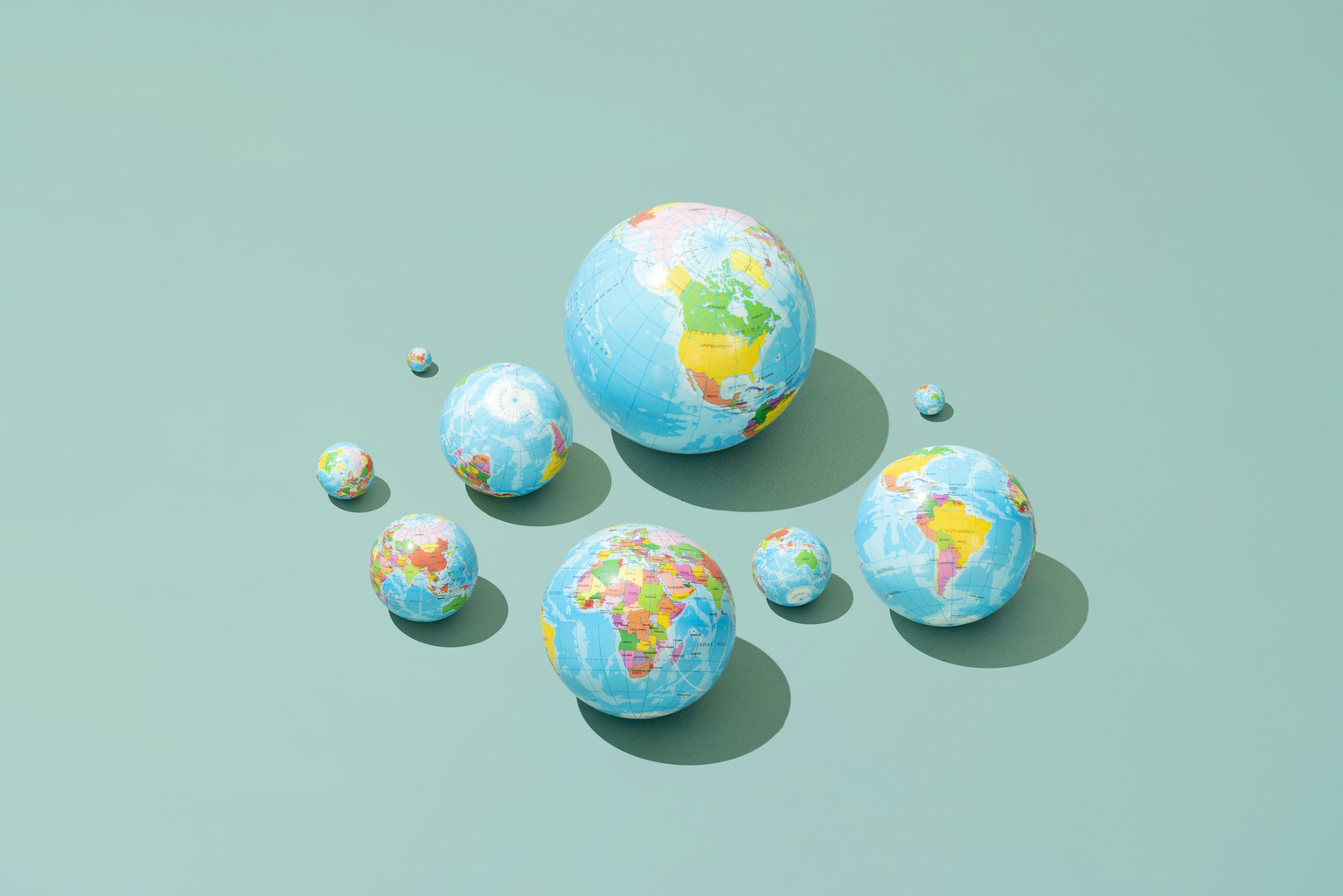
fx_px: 2537
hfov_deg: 29.6
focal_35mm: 68
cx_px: 672
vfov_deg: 20.0
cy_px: 448
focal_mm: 68
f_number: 8
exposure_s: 1/15
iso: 100
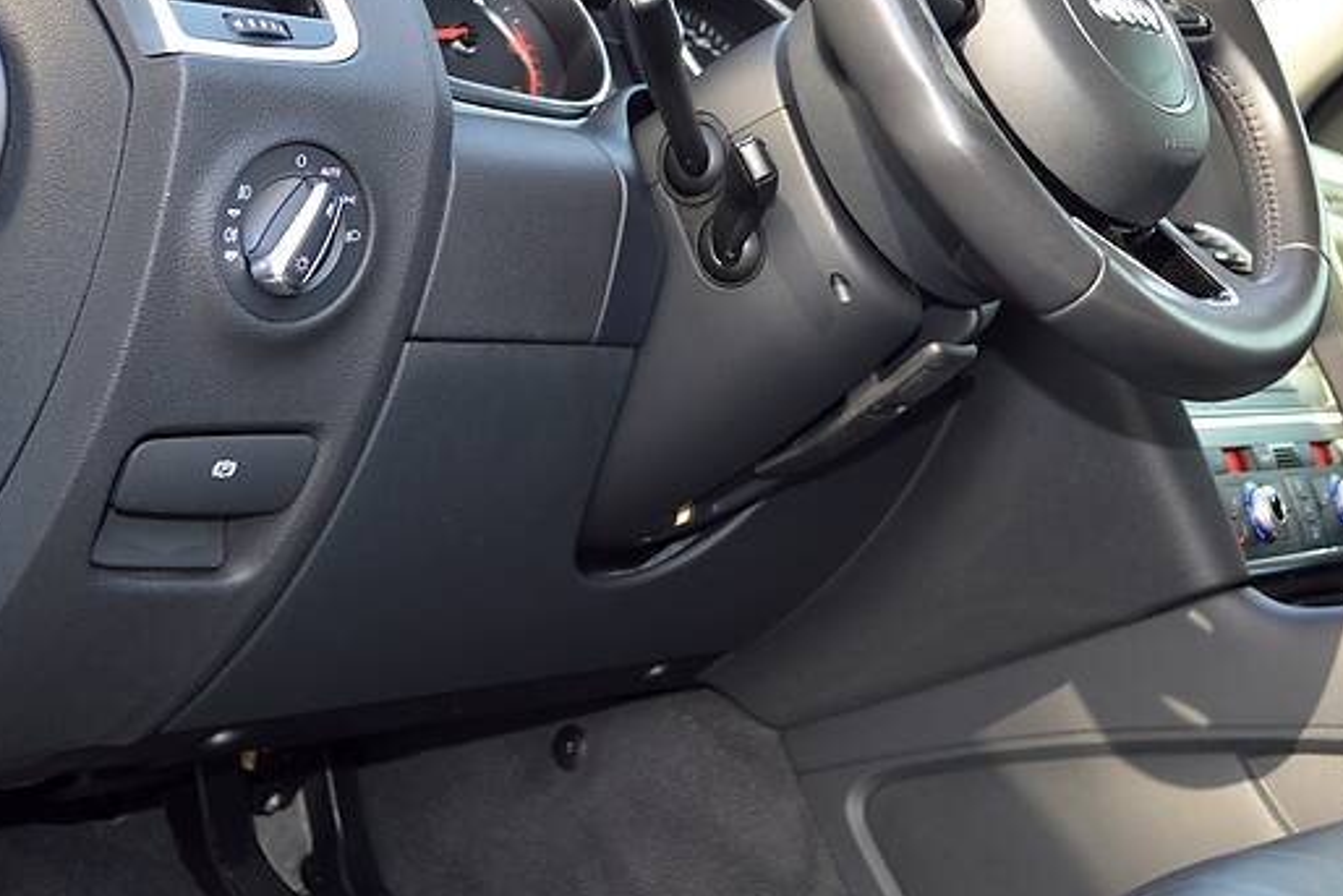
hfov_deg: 35.6
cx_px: 776
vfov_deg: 24.0
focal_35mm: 56
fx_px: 2090
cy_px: 259
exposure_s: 1/125
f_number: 4
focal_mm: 24
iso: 400
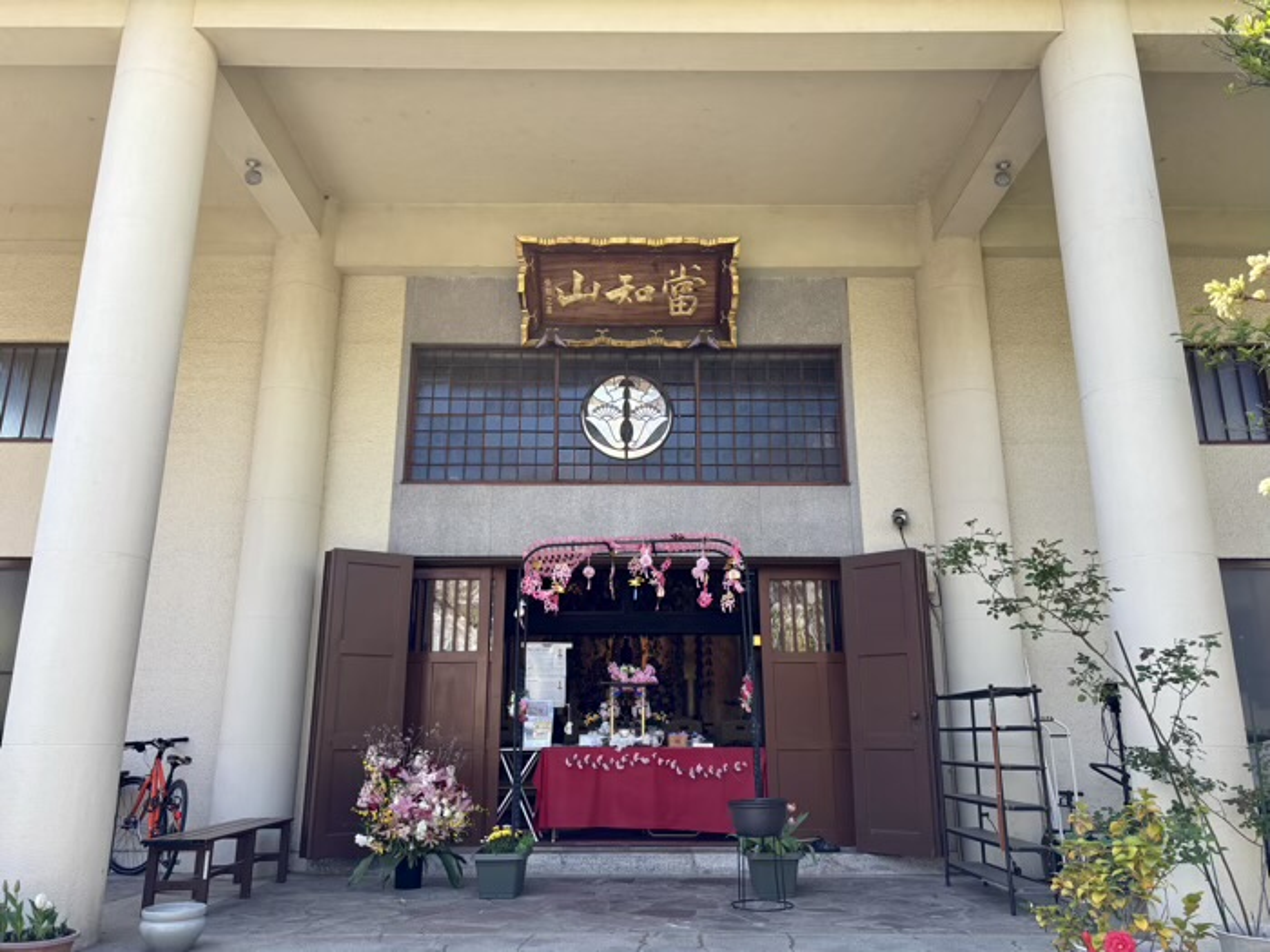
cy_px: 476
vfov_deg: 53.1
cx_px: 635
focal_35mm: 26
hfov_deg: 67.3
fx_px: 954
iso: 50
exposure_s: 1/510
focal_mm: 5.96
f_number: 1.6
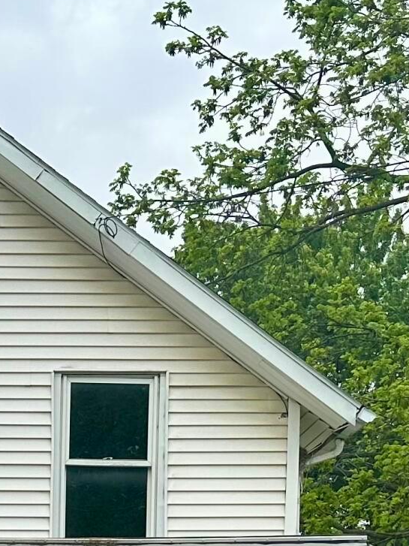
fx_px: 1560
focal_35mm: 99
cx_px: -94
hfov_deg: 14.4
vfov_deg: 18.3
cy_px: 737
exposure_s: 1/2660
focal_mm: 6.86
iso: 80
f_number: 1.78
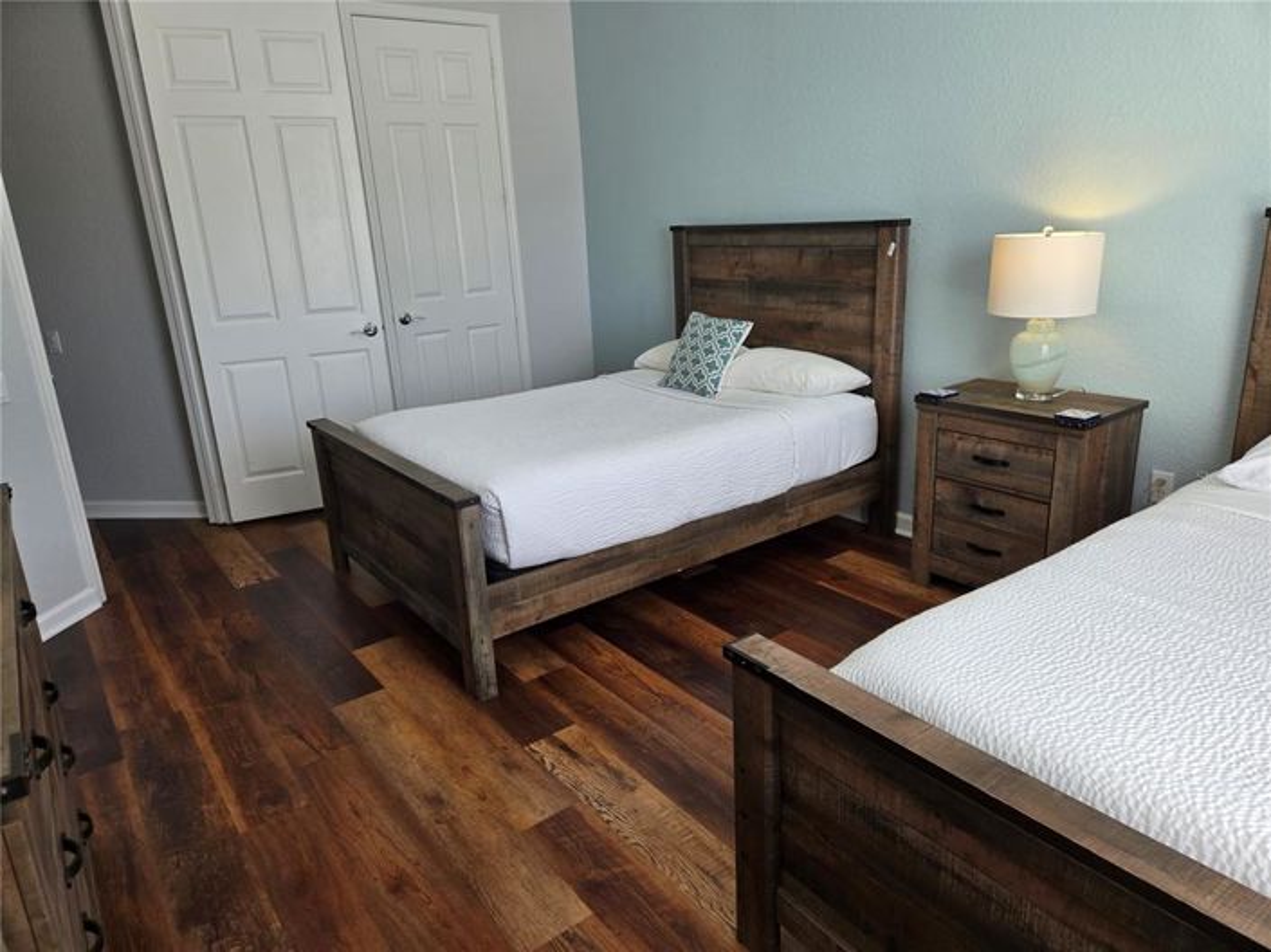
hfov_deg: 74.0
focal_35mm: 23
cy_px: 476
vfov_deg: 58.8
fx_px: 844
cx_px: 636
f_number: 1.8
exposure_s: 1/120
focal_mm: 5.4
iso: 50
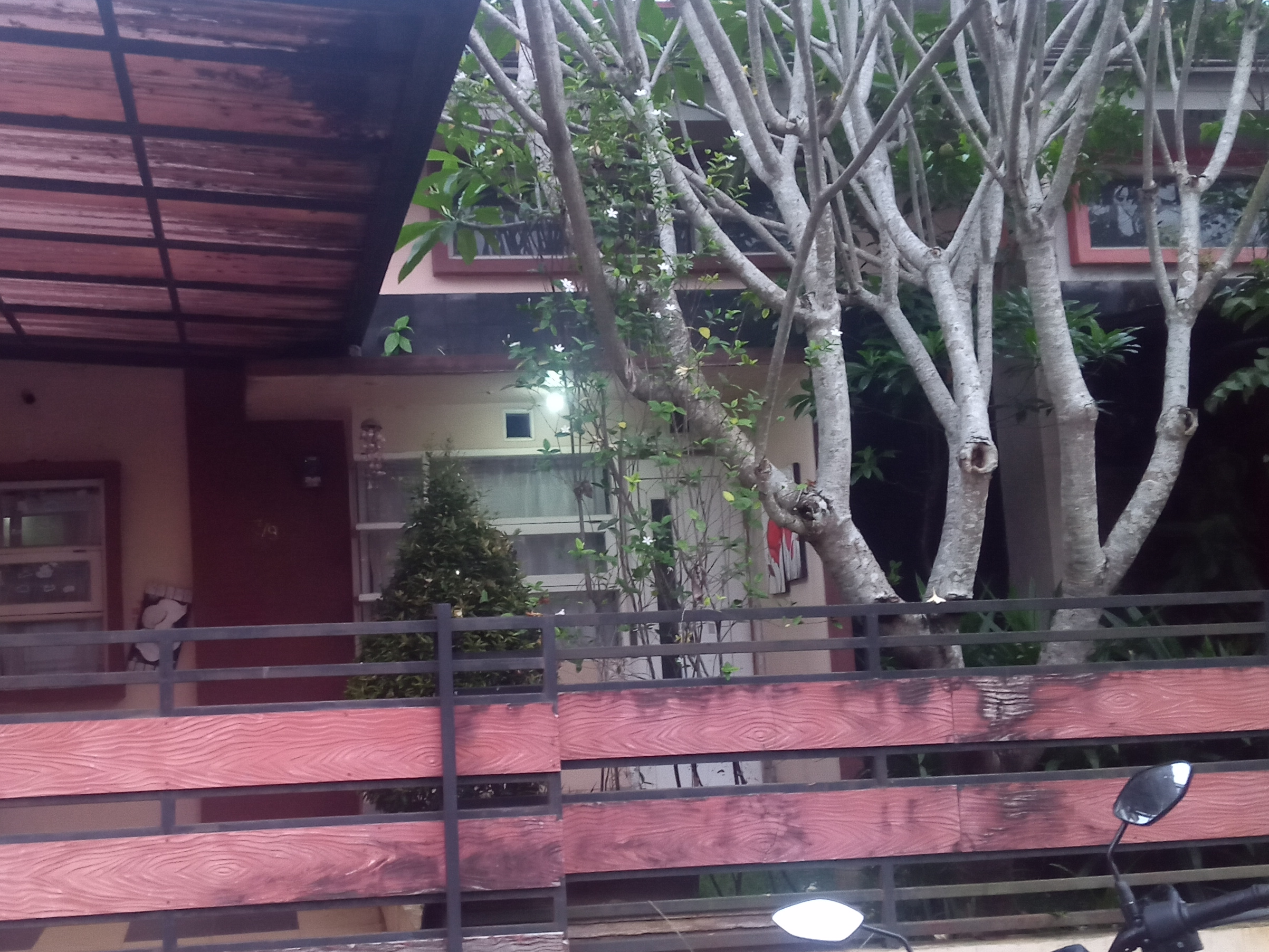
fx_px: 1393
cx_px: 435
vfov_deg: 37.7
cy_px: 511
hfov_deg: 48.2
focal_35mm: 38
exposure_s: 1/33.3
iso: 794
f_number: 2.2
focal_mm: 3.73
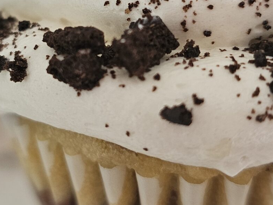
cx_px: 131
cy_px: 54
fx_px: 592
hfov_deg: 26.0
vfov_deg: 19.5
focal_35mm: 75
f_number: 1.7
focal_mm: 6.3
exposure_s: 1/67
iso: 200
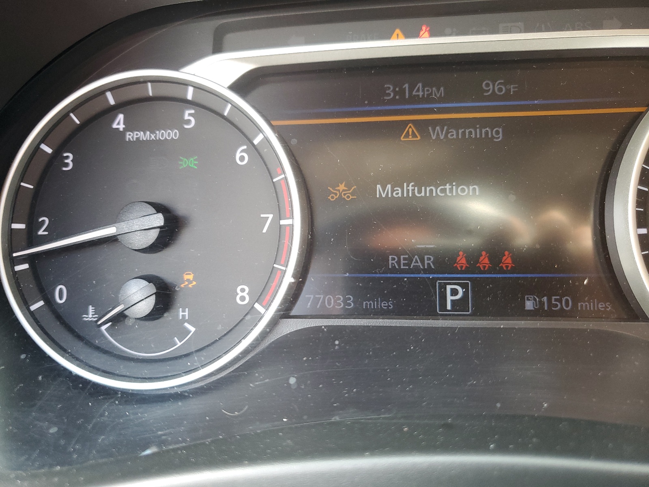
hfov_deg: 67.3
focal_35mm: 26
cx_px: 324
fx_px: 487
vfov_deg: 53.1
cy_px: 244
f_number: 1.5
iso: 109
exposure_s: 1/60.2
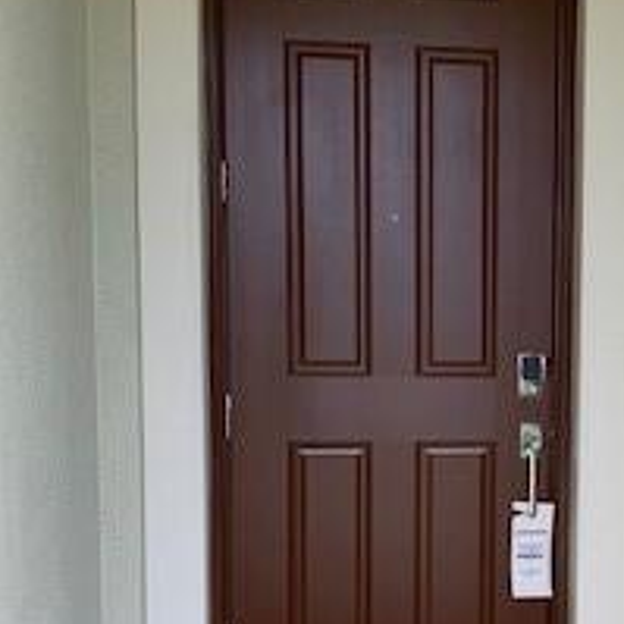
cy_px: 458
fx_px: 1509
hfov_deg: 22.8
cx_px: 549
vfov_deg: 23.2
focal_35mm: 74
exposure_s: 1/207
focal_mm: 4.25
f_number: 1.8
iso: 25
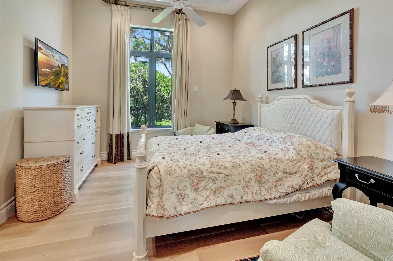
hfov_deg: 100.4
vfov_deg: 77.3
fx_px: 164
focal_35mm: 15
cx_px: 196
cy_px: 130
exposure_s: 1/3.33
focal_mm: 10
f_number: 8
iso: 640
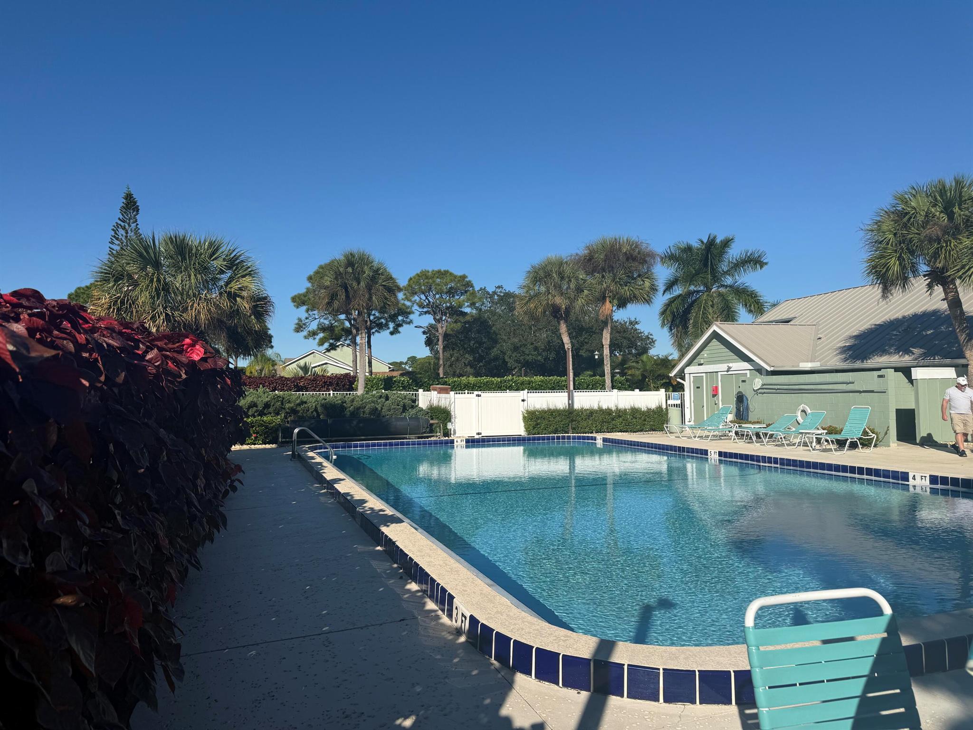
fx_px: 675
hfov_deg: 71.6
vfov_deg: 56.8
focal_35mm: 24
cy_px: 365
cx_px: 486
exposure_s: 1/7353
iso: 80
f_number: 1.78
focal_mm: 6.76
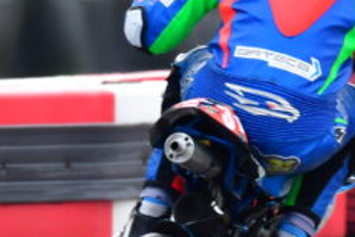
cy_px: -67
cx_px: 211
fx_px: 23483
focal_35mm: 2380
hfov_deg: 0.9
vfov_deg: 0.6
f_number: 5.6
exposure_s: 1/640
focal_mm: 360
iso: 400
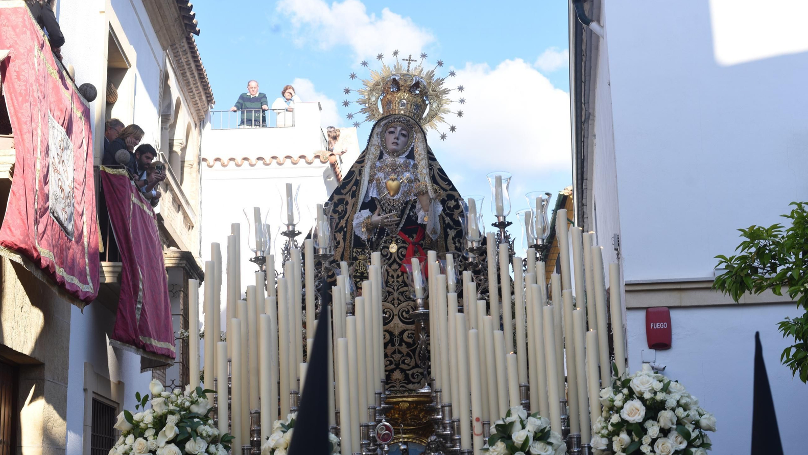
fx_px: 1136
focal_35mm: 53
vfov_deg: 22.6
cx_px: 402
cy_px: 256
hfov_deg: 39.2
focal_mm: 50
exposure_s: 1/160
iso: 100
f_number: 6.3
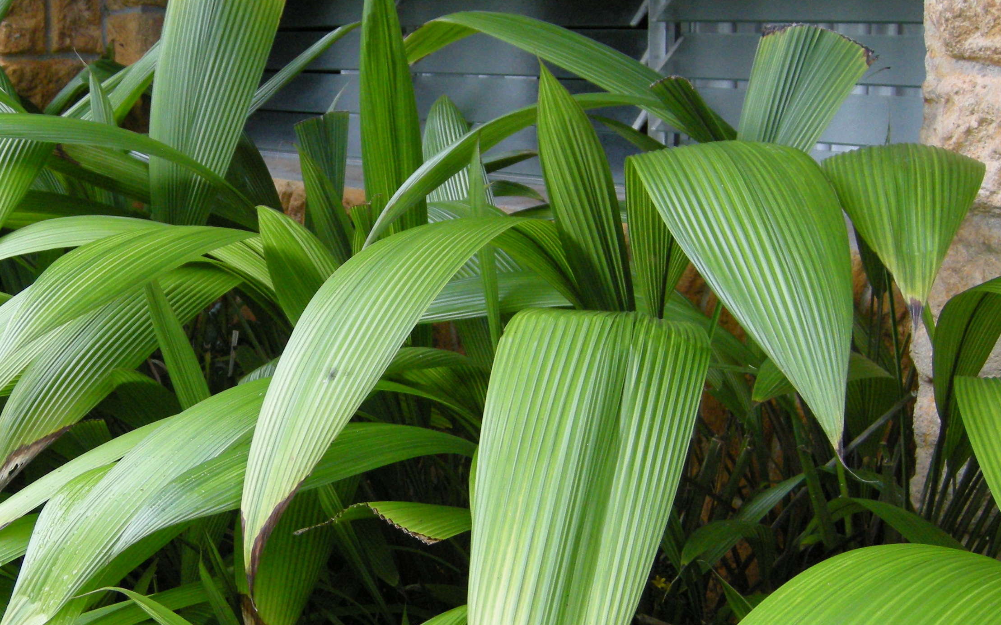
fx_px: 1828
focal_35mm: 67
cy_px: 433
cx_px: 282
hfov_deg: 30.2
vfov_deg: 19.3
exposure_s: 1/60
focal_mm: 7.5
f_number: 2.7
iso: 209
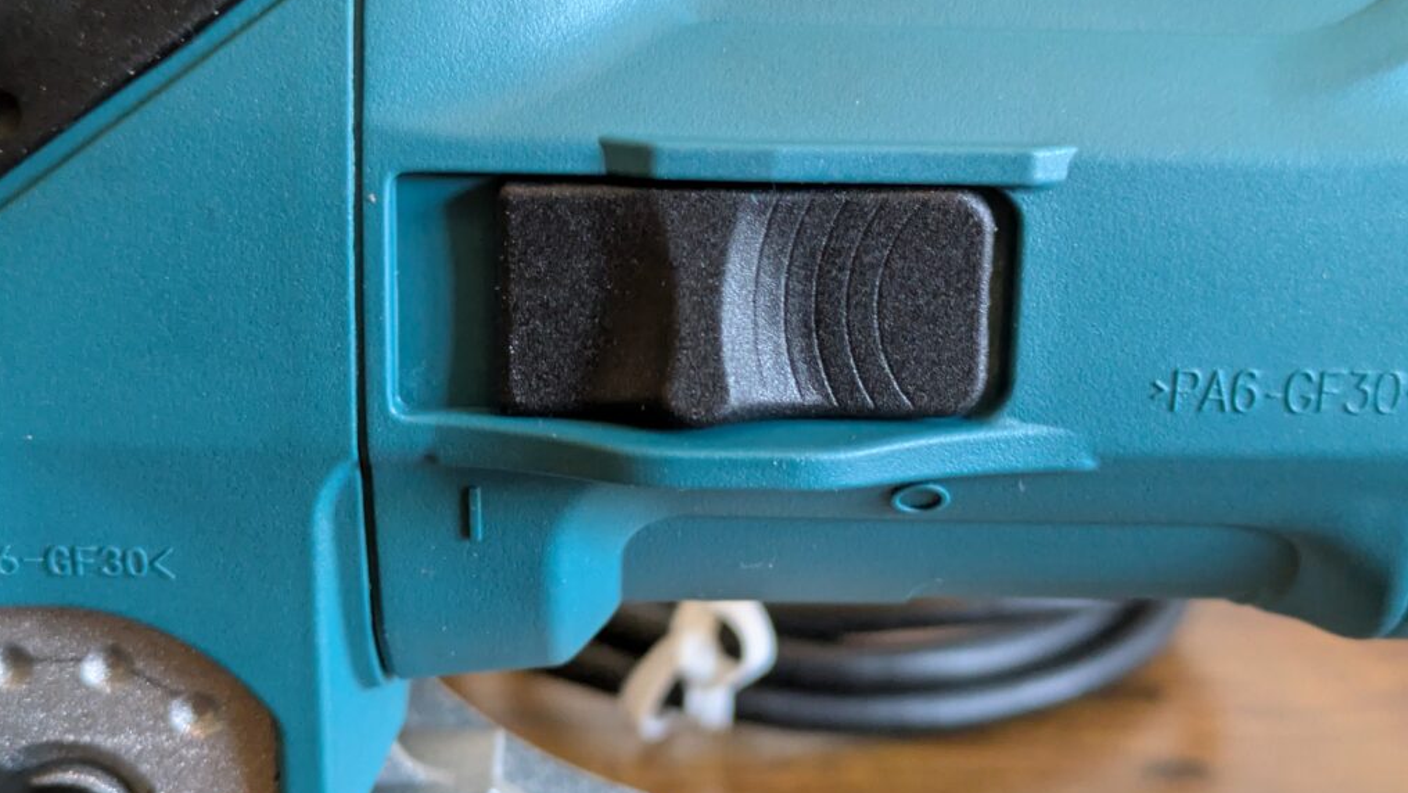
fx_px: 2091
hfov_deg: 37.2
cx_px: 701
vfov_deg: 21.5
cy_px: 346
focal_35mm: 56
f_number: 1.89
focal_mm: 5.43
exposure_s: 1/25
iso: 592
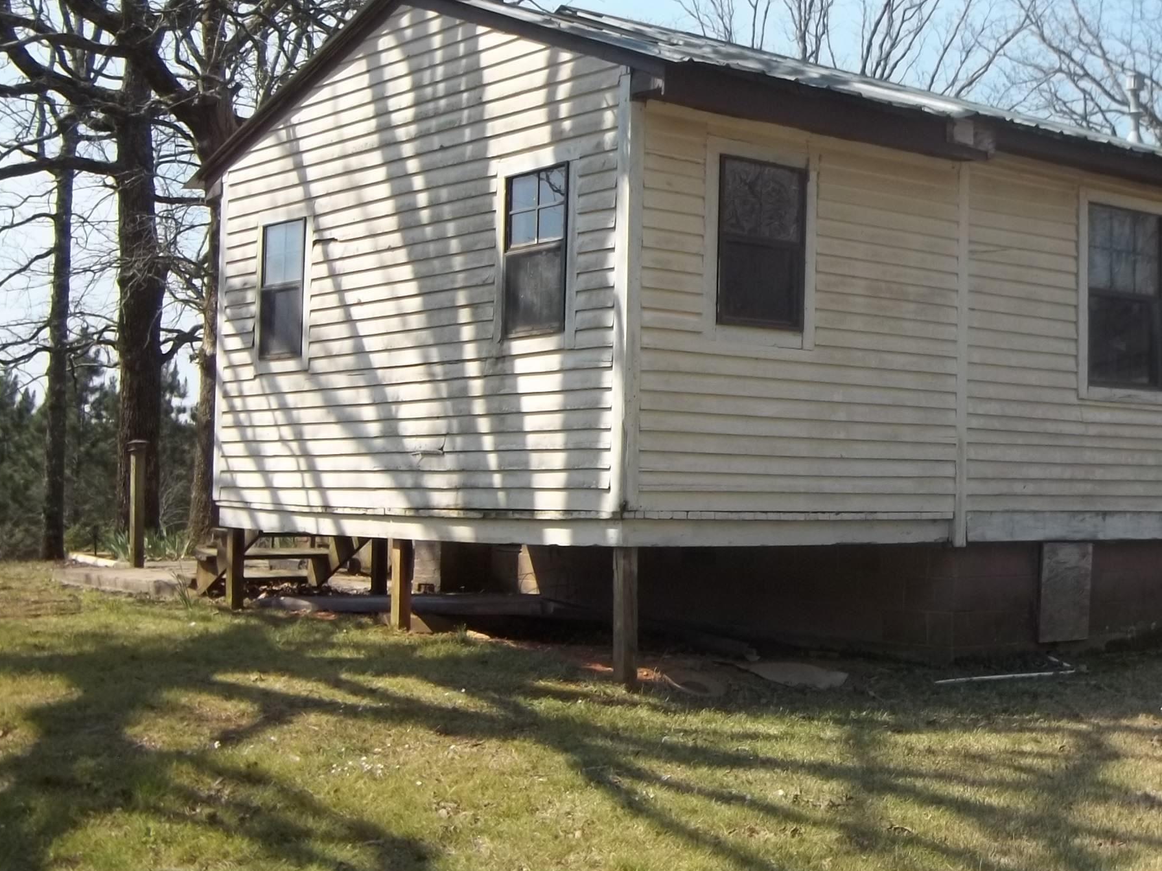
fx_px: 1779
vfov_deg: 27.5
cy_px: 387
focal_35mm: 53
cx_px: 903
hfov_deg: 35.2
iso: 64
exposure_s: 1/100
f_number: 8
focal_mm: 5.9
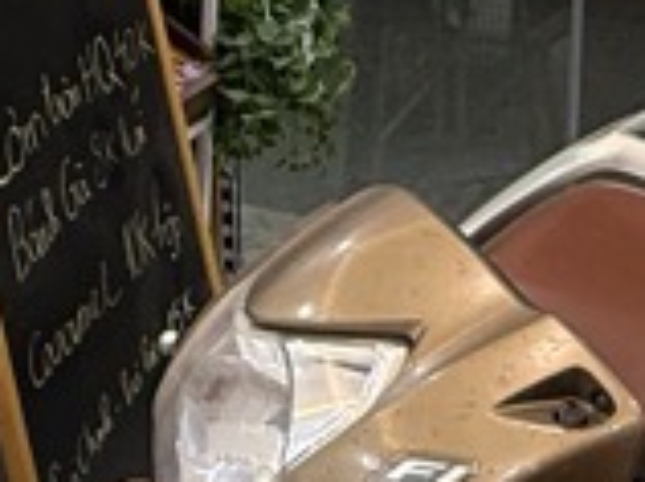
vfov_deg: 14.3
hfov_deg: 21.5
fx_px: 1693
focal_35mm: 91
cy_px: -384
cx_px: 433
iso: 250
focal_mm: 2.22
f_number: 2.2
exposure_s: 1/50
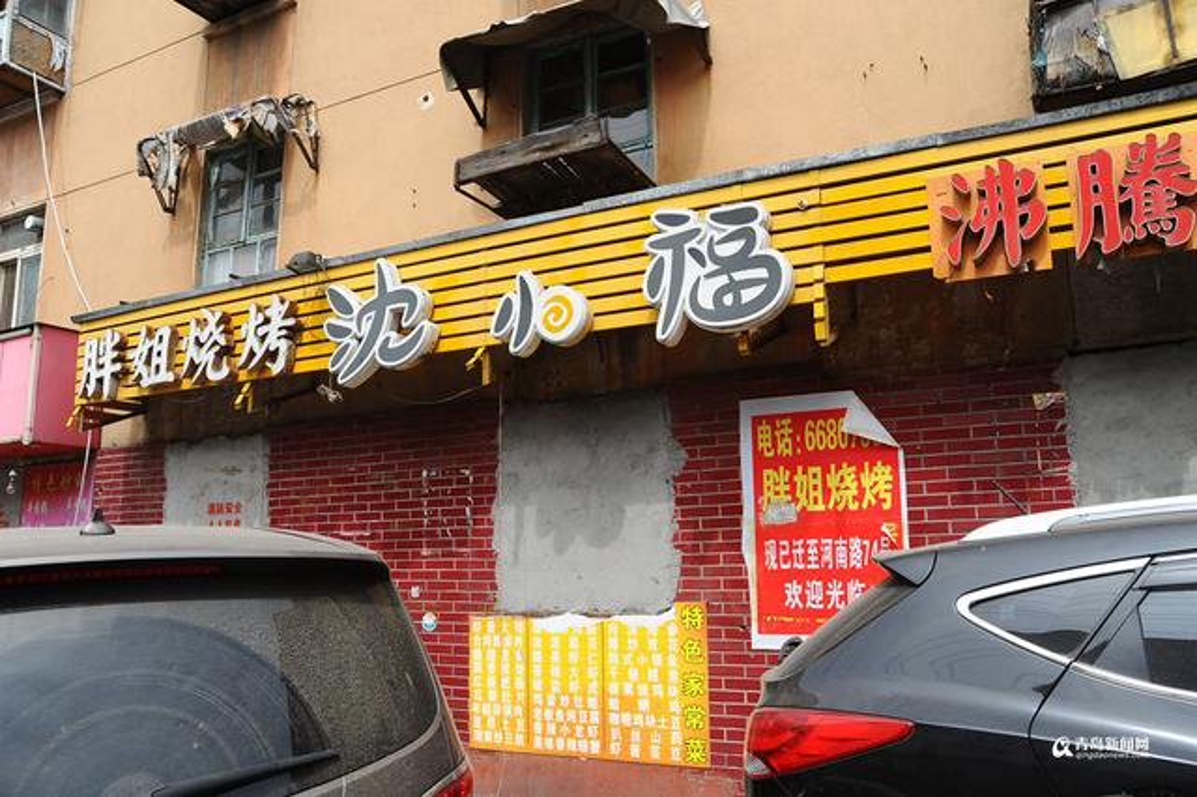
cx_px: 598
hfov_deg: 65.5
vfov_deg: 46.4
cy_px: 398
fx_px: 930
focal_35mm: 28
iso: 200
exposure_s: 1/640
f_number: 5.6
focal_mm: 28
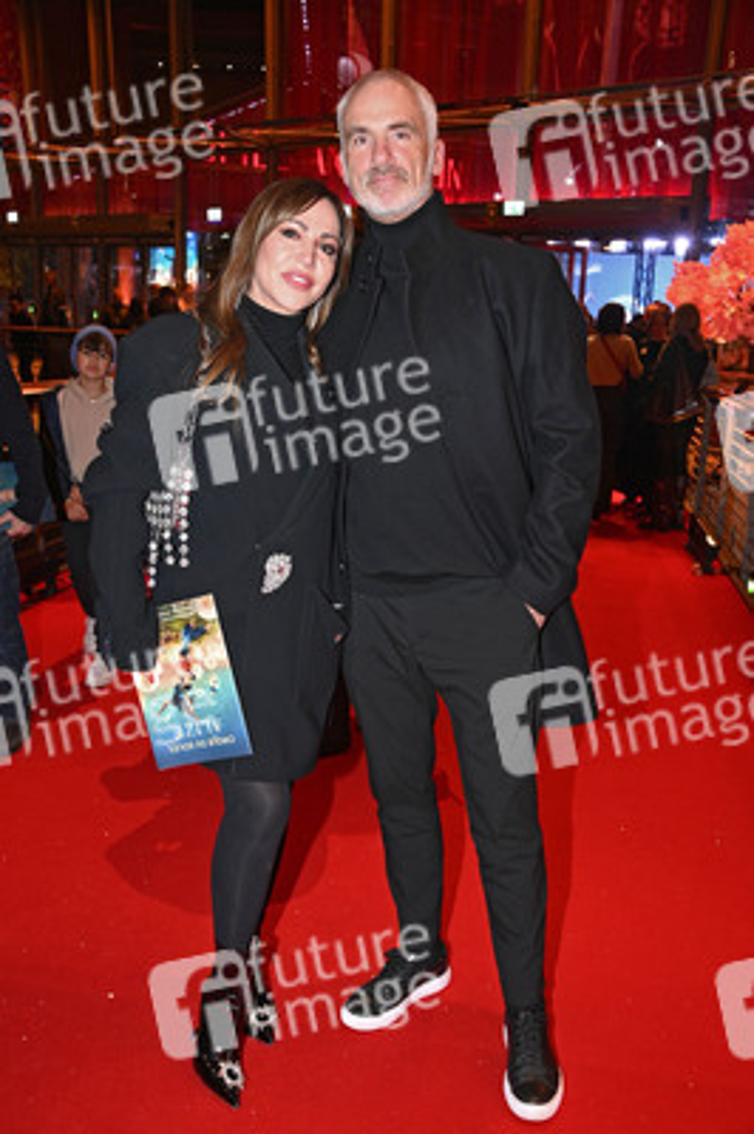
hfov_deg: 36.8
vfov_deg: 53.2
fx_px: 1133
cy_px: 567
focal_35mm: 36
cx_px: 377
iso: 3200
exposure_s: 1/100
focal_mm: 36
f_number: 5.6
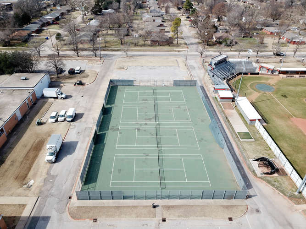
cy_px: 114
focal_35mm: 26
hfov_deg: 67.3
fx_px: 230
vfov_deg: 53.0
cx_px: 153
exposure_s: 1/921
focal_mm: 4.73
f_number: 2.2
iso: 100
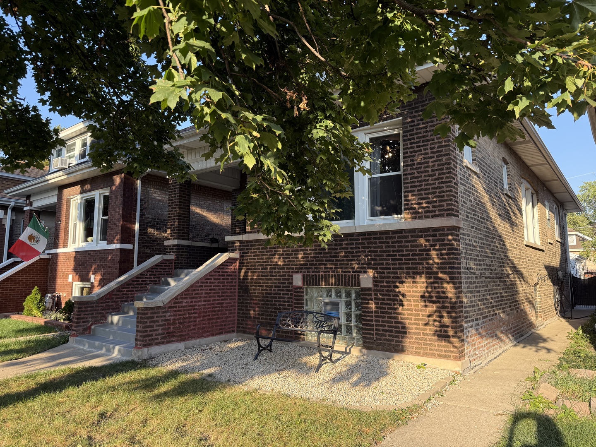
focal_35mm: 24
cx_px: 298
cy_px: 224
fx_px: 413
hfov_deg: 71.6
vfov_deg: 56.8
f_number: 1.78
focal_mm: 6.76
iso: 100
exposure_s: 1/849
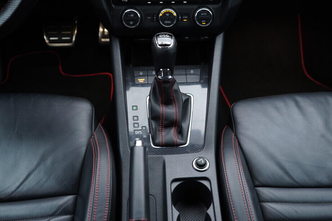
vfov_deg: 33.4
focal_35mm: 40
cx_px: 179
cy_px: 111
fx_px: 369
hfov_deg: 48.4
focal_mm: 24
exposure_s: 1/40
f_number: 2.8
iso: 200
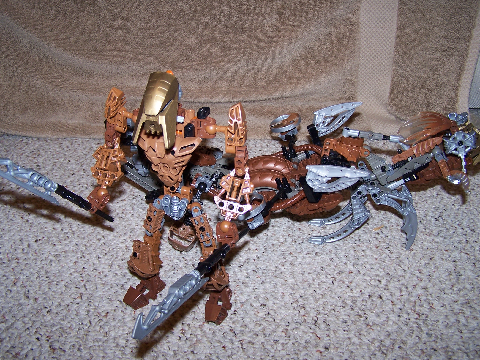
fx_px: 527
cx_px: 240
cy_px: 180
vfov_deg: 37.7
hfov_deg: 49.0
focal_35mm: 38
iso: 80
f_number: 2.8
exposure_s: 1/60
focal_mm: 6.3
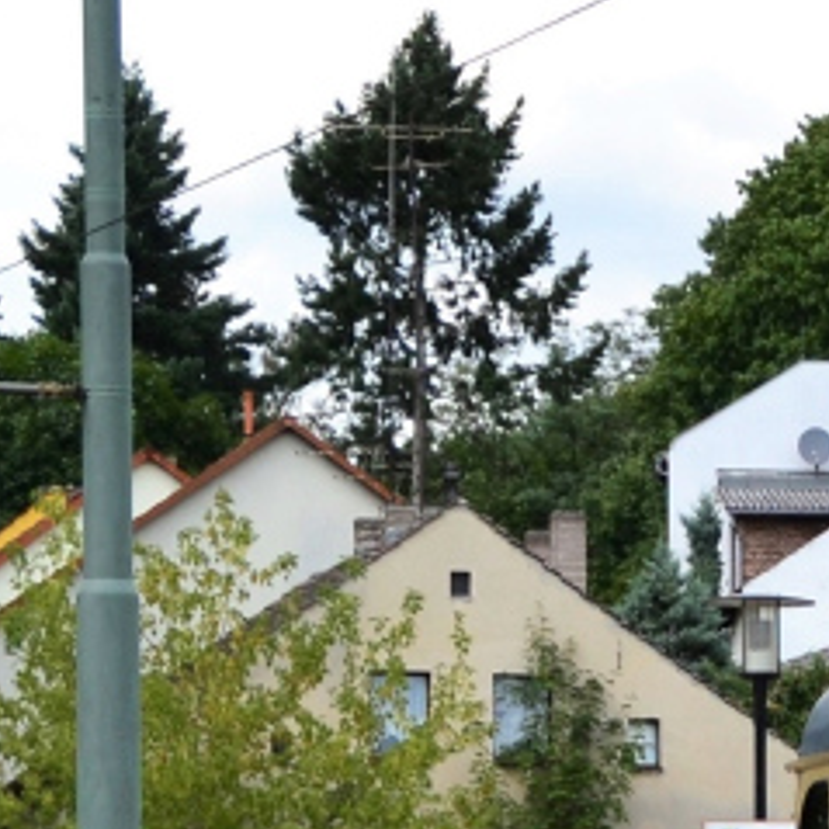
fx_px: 6565
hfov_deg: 6.8
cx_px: 2095
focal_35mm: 242
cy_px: 914
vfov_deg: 7.2
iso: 200
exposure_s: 1/500
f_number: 6.3
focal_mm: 35
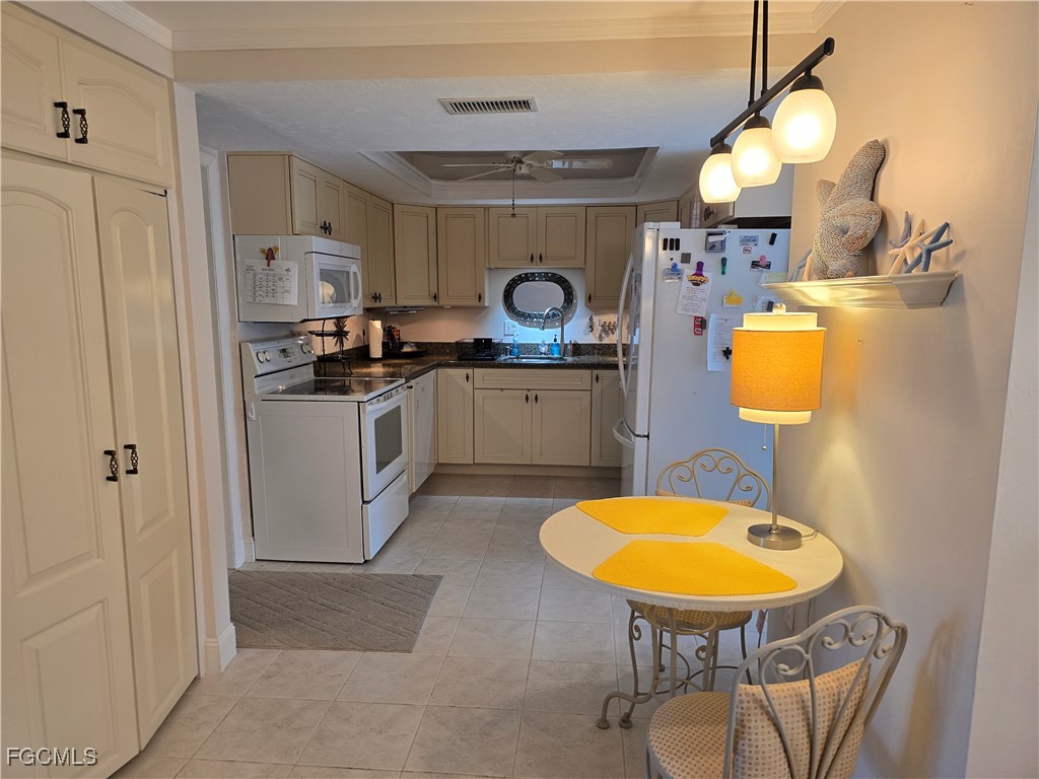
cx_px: 520
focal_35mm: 23
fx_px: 690
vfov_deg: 58.9
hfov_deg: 73.9
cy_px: 390
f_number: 1.7
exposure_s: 1/120
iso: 125
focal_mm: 6.3
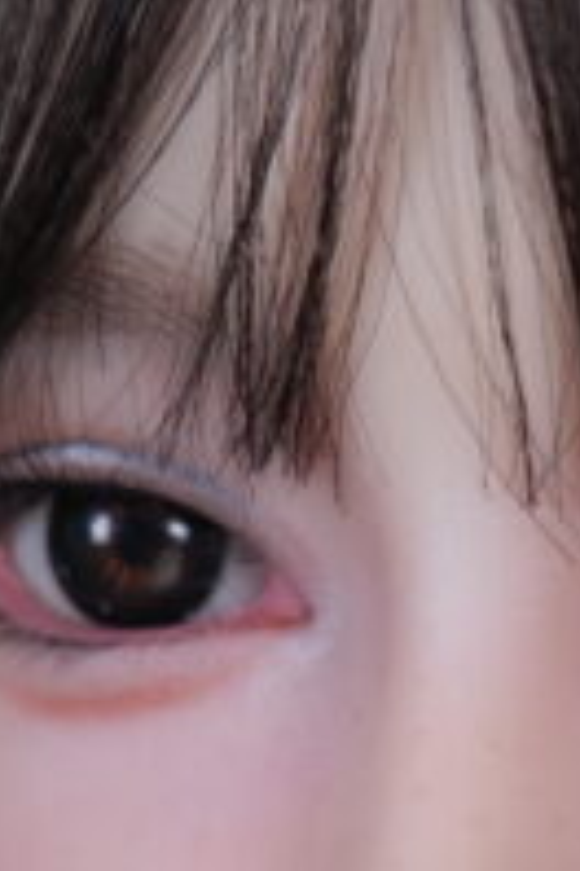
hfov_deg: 3.8
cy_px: 981
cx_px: 921
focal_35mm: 357
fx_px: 8627
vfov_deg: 5.8
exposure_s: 1/100
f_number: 4
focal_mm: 69
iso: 125
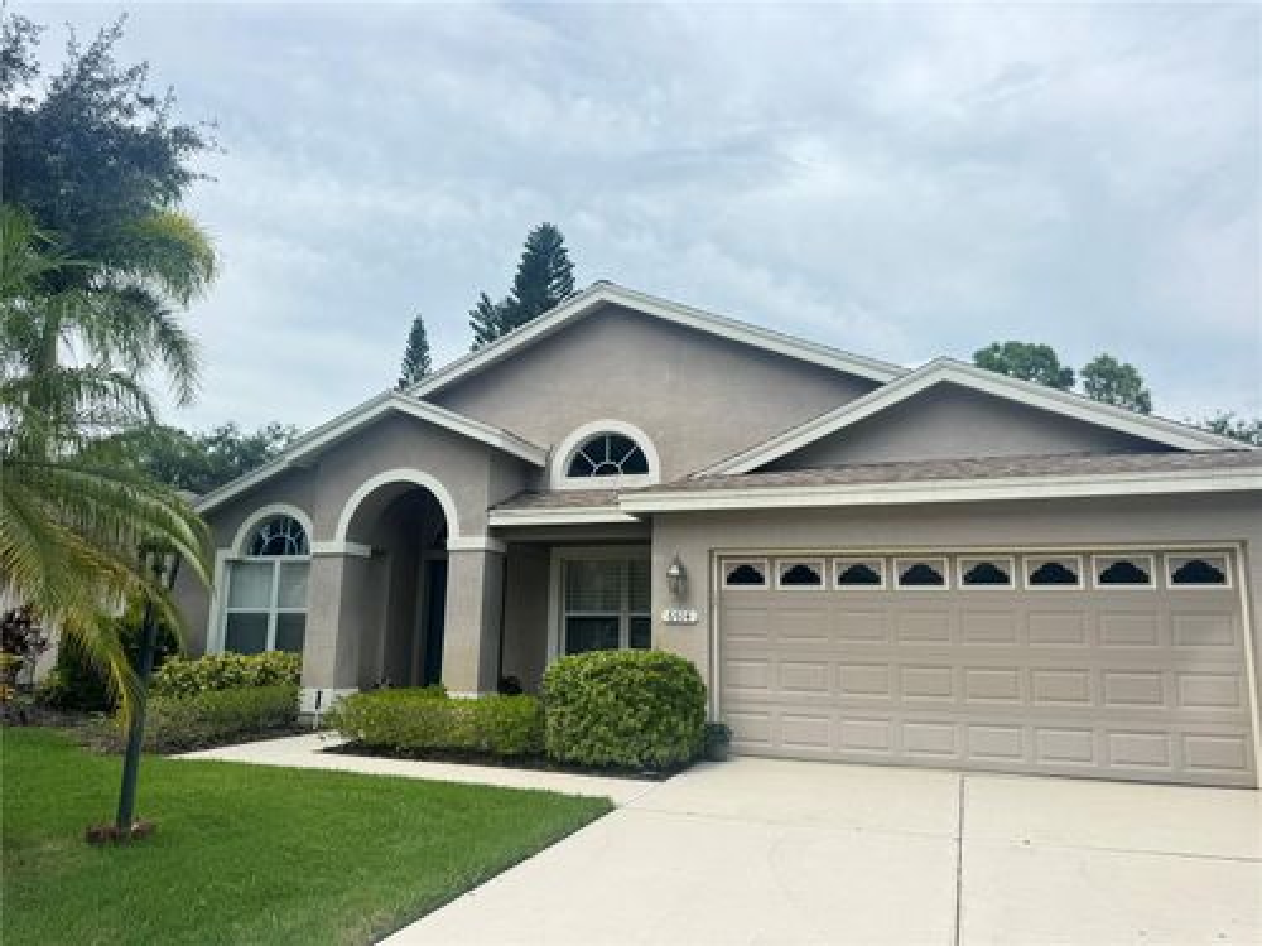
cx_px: 631
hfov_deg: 71.6
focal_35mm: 24
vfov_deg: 56.8
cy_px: 473
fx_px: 875
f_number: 1.78
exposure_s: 1/3413
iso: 80
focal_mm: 6.76
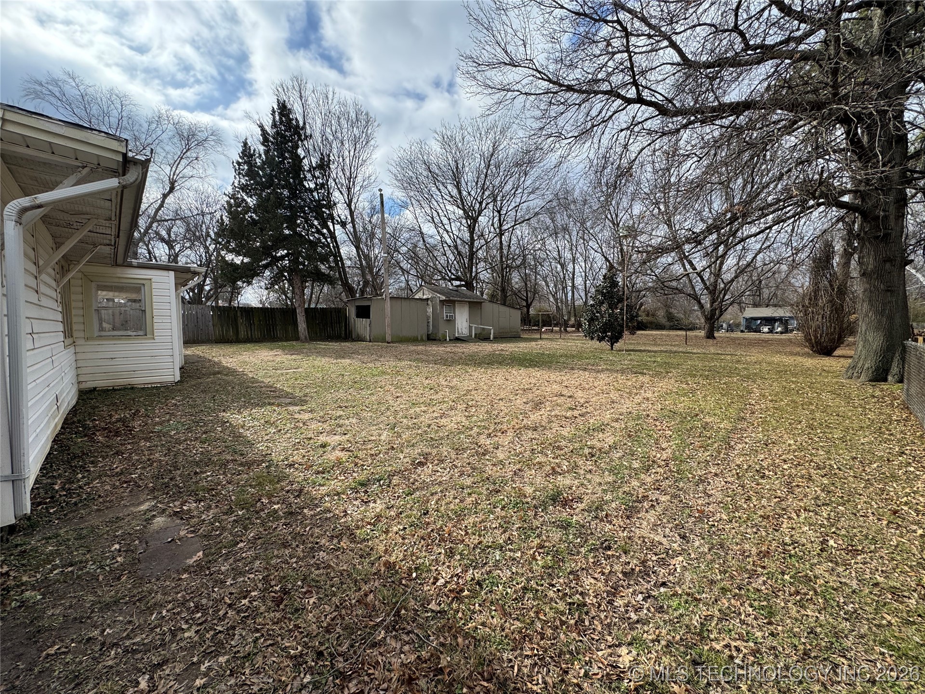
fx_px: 374
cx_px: 462
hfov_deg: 102.1
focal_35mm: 14
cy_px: 347
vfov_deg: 85.7
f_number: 2.2
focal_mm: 2.22
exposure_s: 1/1078
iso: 40
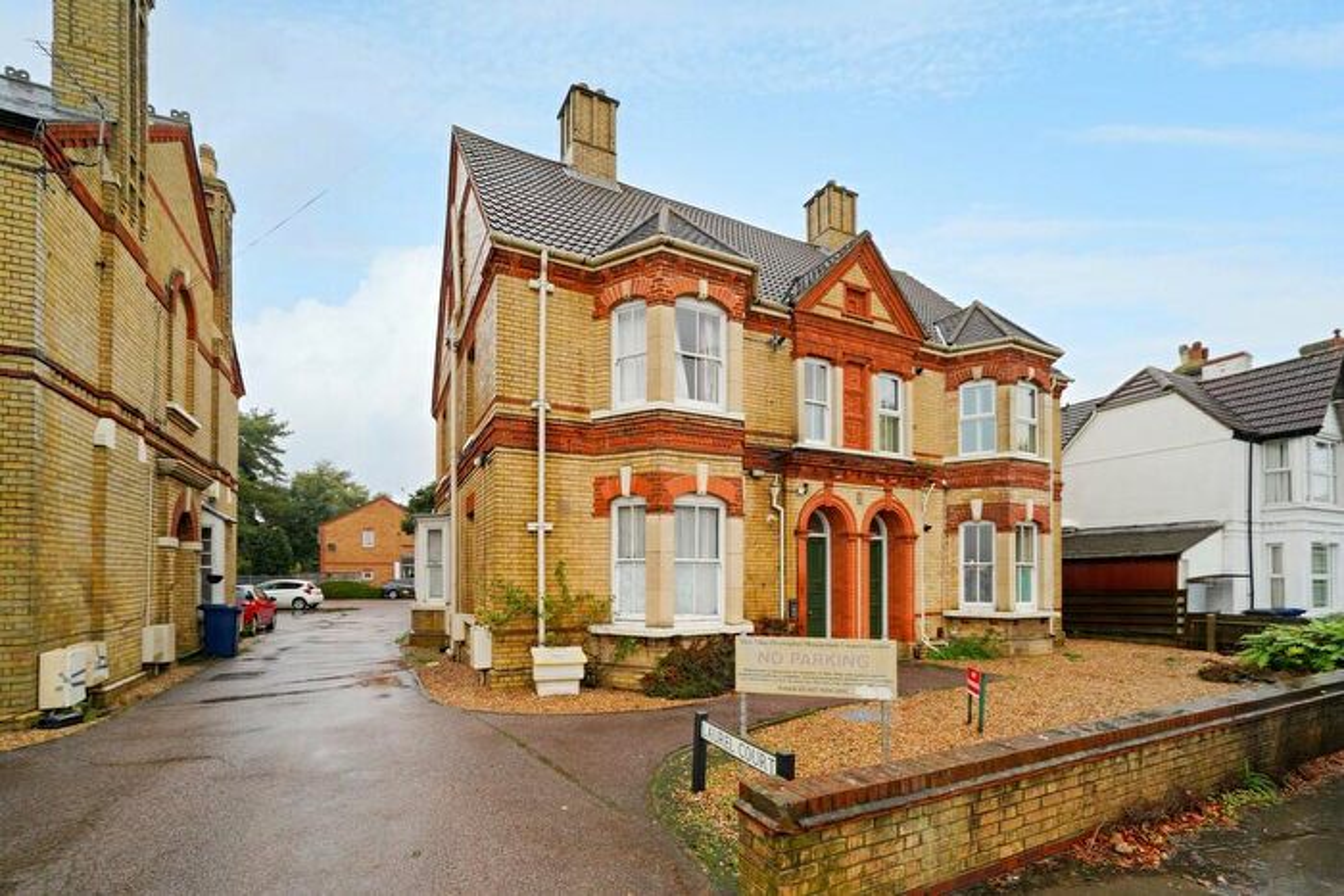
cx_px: 672
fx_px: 523
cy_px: 448
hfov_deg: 104.2
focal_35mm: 14
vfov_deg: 81.2
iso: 400
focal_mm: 14
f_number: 8
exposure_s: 1/60
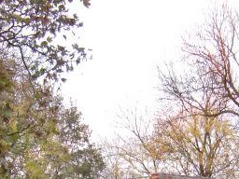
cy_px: 274
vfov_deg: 11.3
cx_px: 137
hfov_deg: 15.8
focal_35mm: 125
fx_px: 863
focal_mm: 7.1
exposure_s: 1/25
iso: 400
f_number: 3.8
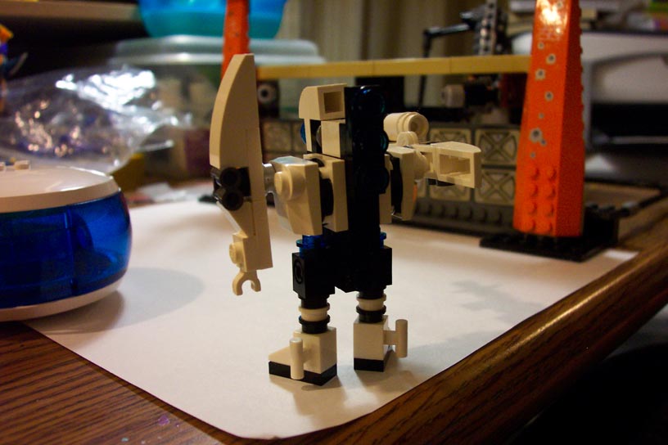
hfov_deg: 54.4
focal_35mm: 35
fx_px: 649
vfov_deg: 37.9
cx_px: 334
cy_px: 222
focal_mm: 7.5
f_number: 2.8
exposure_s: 1/20
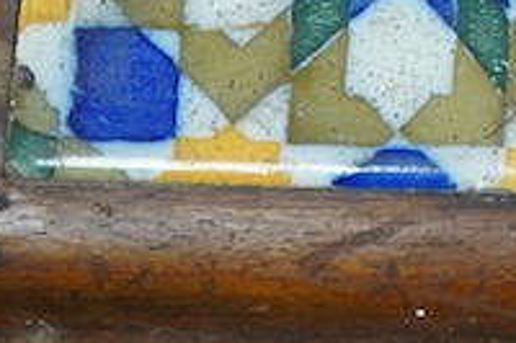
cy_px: -405
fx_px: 2907
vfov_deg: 6.5
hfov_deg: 9.8
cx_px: 774
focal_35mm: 203
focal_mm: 30
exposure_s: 1/125
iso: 1250
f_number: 7.1
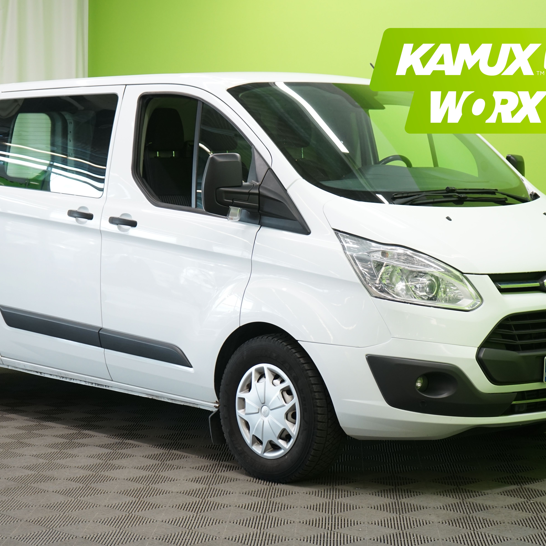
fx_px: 1428
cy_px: 274
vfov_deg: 21.7
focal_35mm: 80
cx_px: 249
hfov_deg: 21.6
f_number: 5.6
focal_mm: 62
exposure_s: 1/50
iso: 800
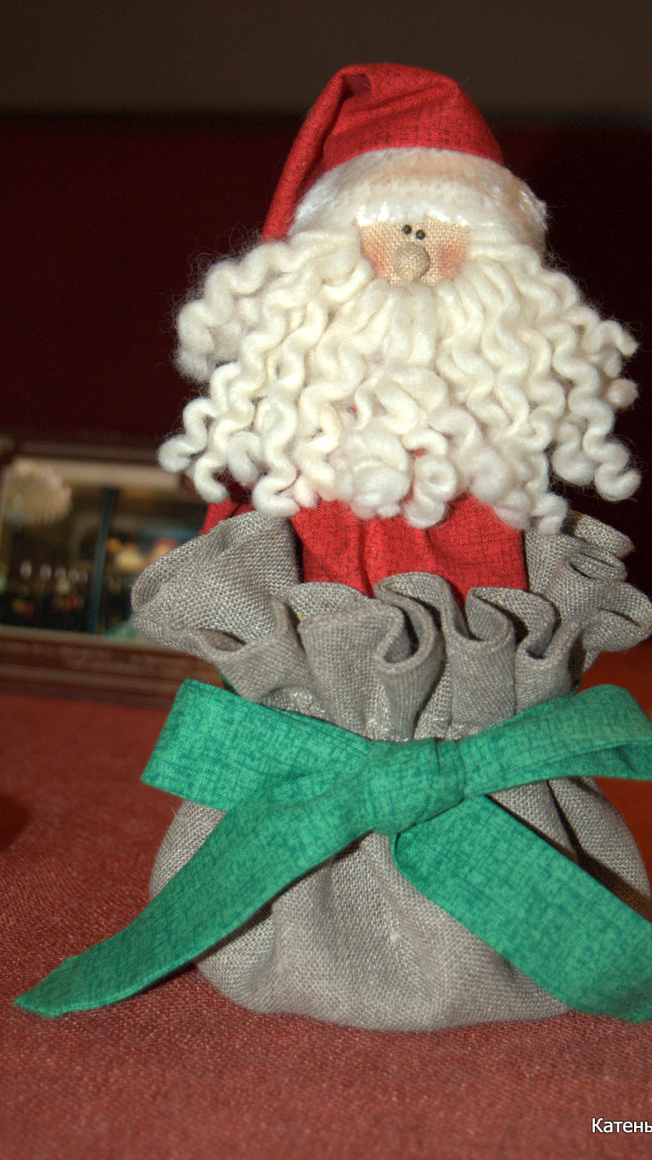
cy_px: 580
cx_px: 369
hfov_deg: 18.2
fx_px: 2029
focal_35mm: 66
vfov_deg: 31.9
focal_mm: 42
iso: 400
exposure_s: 1/60
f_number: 5.3
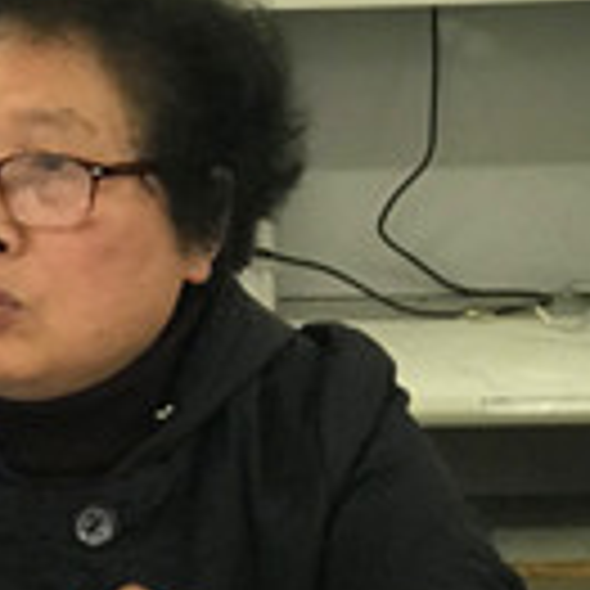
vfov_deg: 9.1
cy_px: 484
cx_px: -68
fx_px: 3702
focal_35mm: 192
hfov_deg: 9.0
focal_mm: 6.6
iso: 250
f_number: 2.8
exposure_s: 1/50
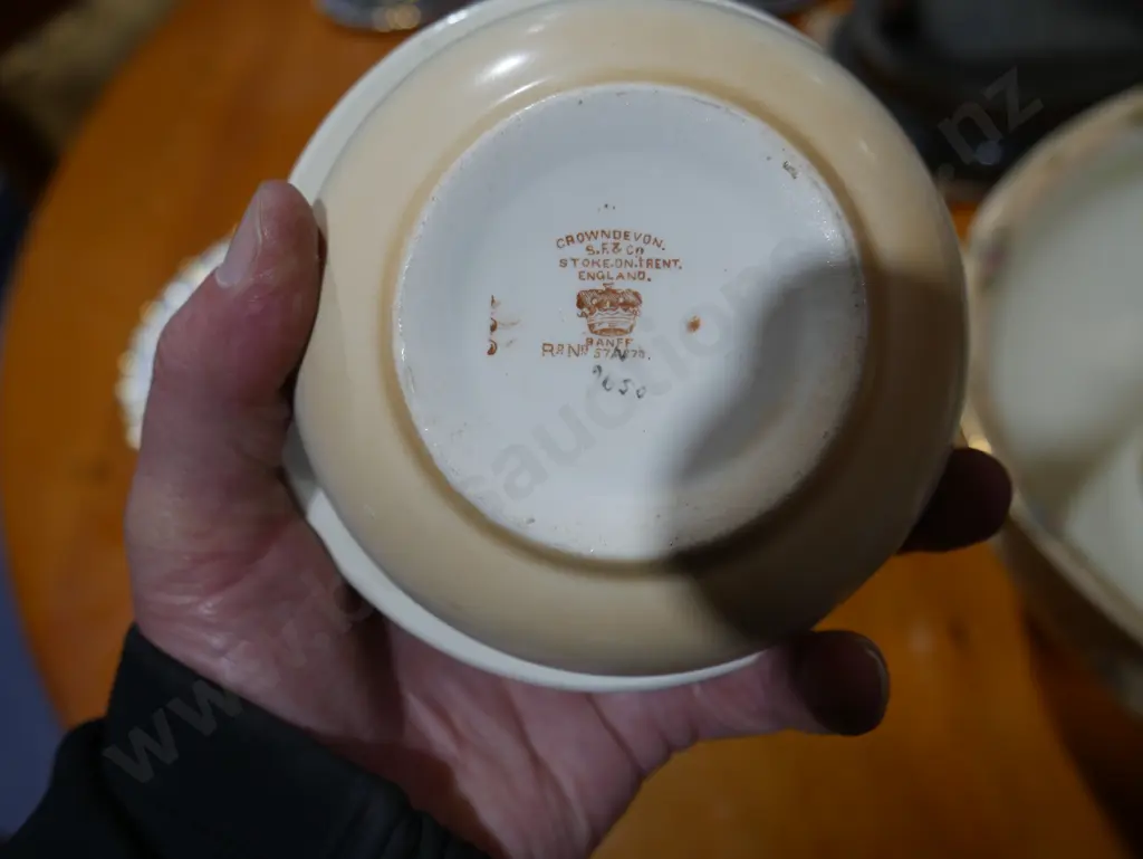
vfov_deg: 41.8
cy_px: 430
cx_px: 572
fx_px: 1123
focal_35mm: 34
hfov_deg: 53.9
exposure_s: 1/125
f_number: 4
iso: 200
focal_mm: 17
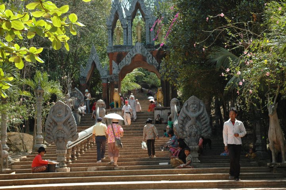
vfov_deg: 22.6
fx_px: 477
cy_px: 95
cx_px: 143
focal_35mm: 60
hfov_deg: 33.4
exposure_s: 1/320
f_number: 9
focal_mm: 40
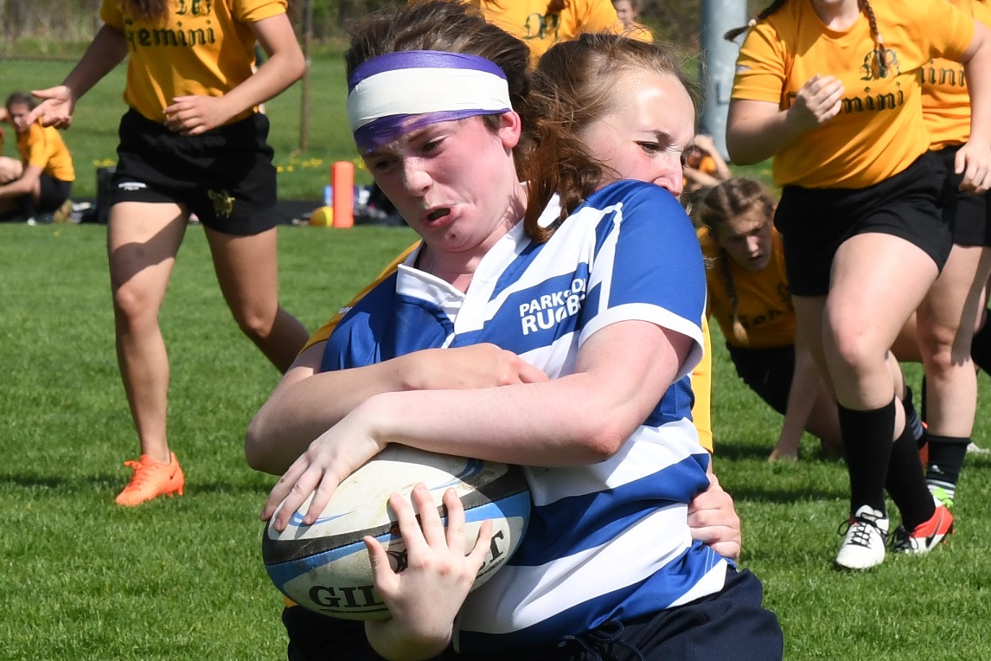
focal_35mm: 120
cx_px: 496
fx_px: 3303
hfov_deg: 17.1
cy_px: 330
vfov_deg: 11.4
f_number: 9
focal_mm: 80
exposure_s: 1/1250
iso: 450
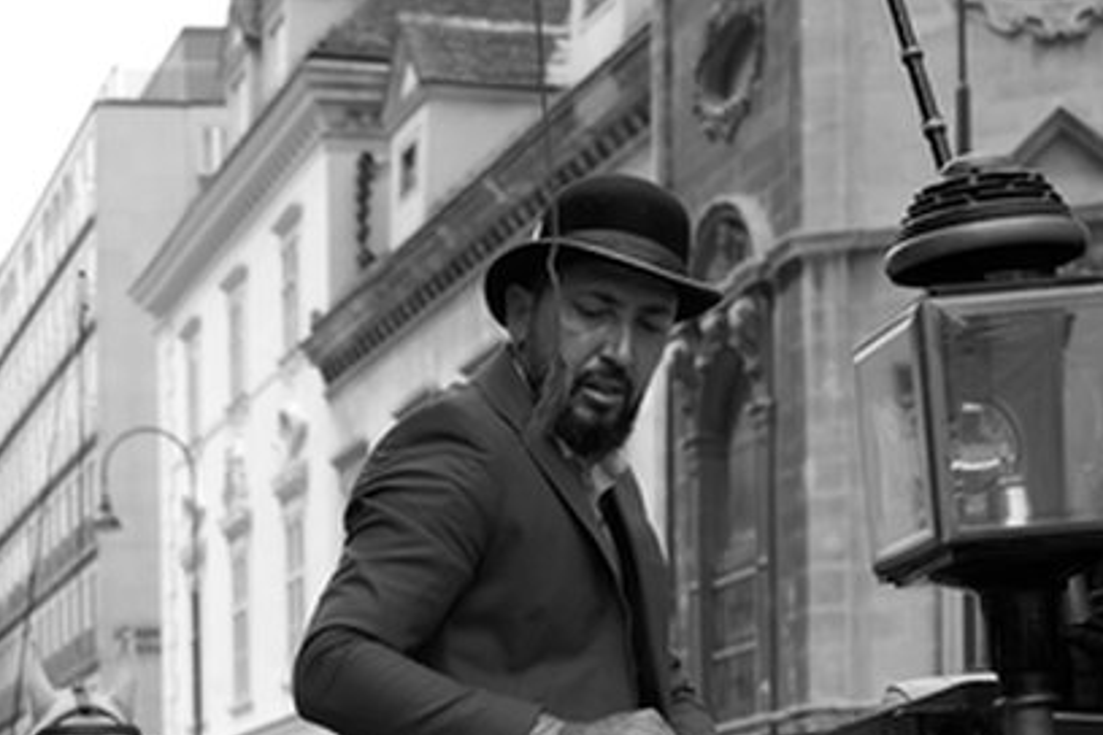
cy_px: 1047
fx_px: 3156
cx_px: 27
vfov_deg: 12.7
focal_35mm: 103
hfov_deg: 19.3
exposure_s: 1/500
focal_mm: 28
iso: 100
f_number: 3.2
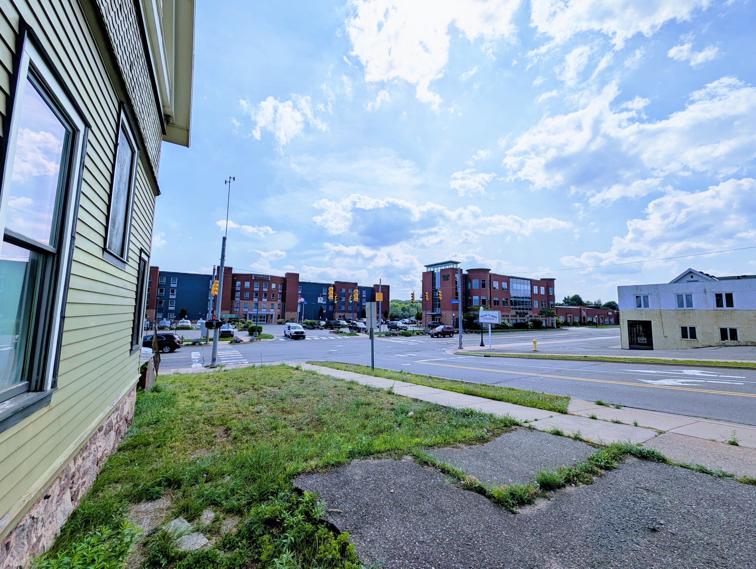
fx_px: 262
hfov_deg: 110.5
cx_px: 378
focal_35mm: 12
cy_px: 284
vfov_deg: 94.6
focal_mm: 2.23
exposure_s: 1/6369
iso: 39
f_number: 1.95
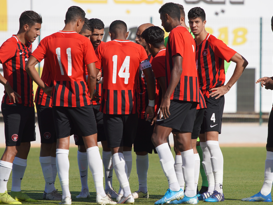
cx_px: 154
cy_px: 99
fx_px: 2949
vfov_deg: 4.0
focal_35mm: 374
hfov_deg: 5.3
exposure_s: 1/640
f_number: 5.6
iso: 100
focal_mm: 330
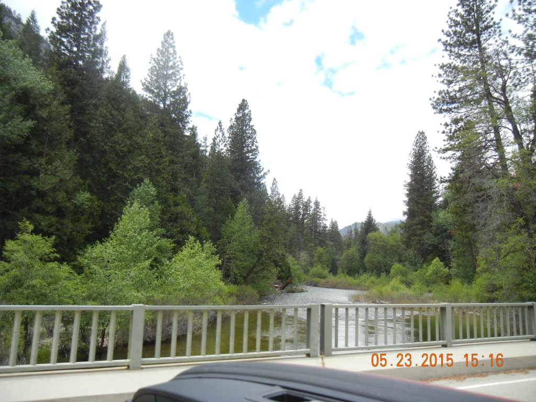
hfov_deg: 60.0
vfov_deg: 46.8
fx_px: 465
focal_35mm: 30
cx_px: 268
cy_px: 201
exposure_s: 1/770
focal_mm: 5.4
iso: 160
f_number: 3.5
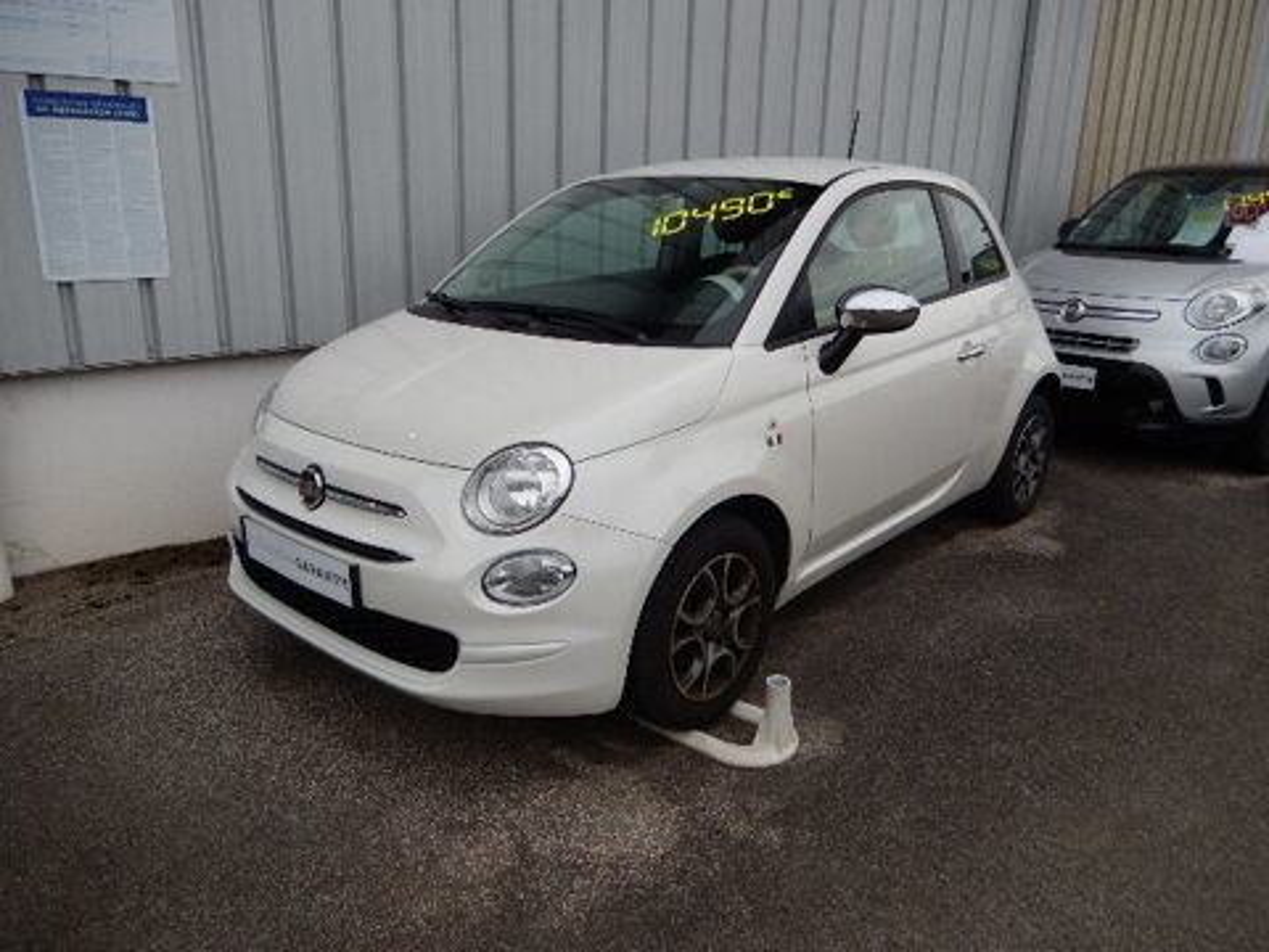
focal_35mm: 25
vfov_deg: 54.9
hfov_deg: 69.4
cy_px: 476
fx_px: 916
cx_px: 634
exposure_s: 1/250
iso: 125
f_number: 3.4
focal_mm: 4.5
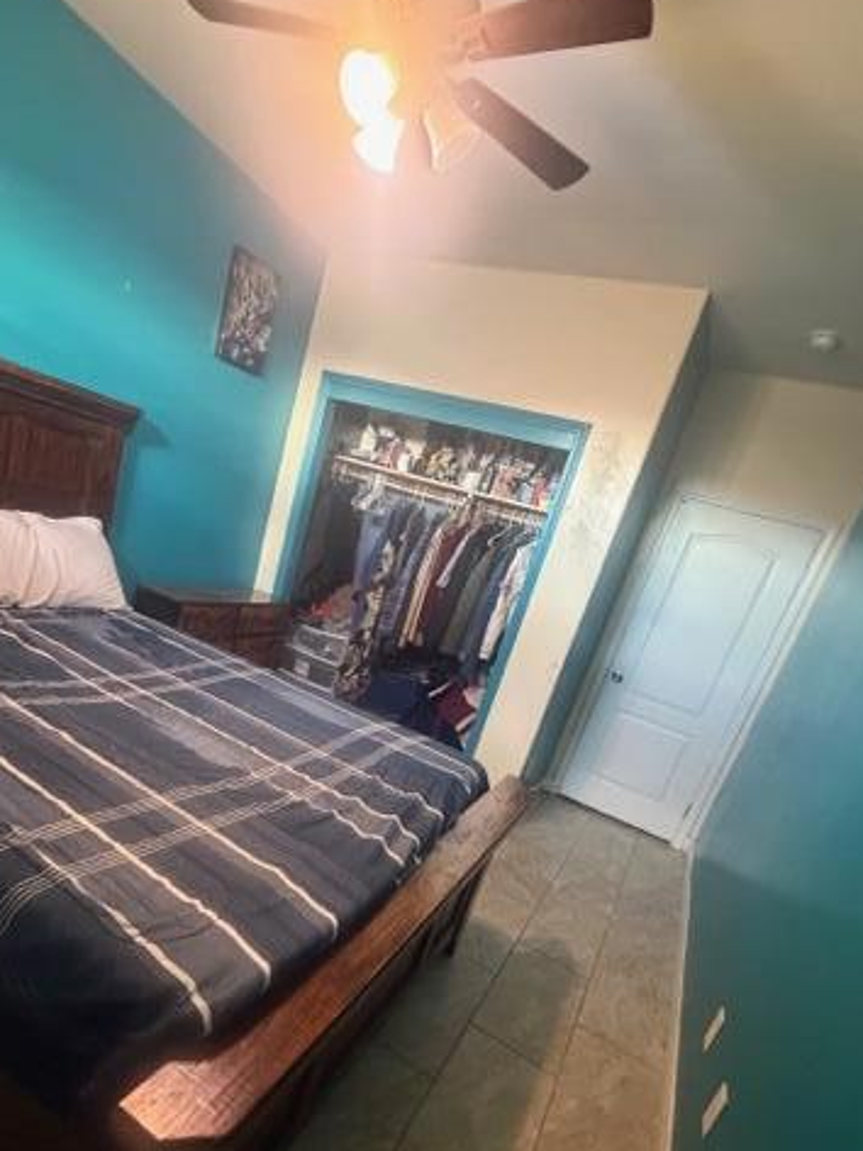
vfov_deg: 83.4
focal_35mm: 19
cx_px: 371
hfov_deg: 68.3
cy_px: 705
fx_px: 632
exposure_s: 1/60
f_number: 2.2
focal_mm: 2.22
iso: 1000
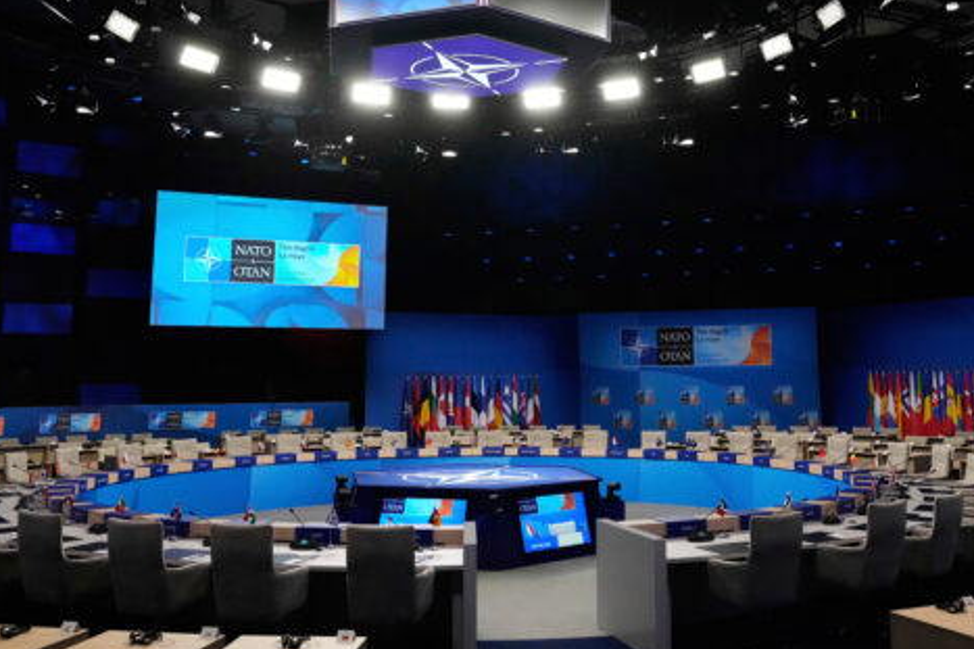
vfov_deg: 35.4
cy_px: 190
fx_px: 1001
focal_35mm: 37
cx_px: 559
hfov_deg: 51.7
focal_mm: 24
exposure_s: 1/640
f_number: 4
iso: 8000
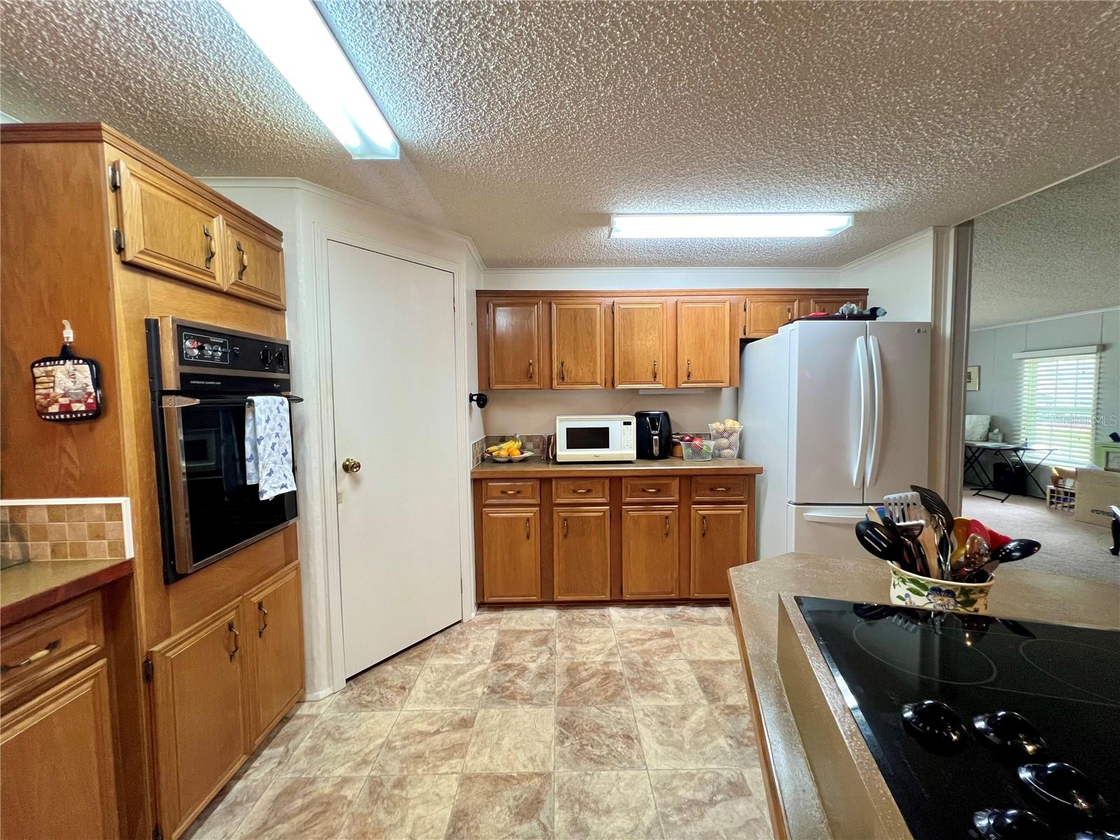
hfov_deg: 106.2
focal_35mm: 13
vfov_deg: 89.9
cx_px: 560
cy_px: 420
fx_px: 421
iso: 160
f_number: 1.8
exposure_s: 1/60
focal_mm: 1.57
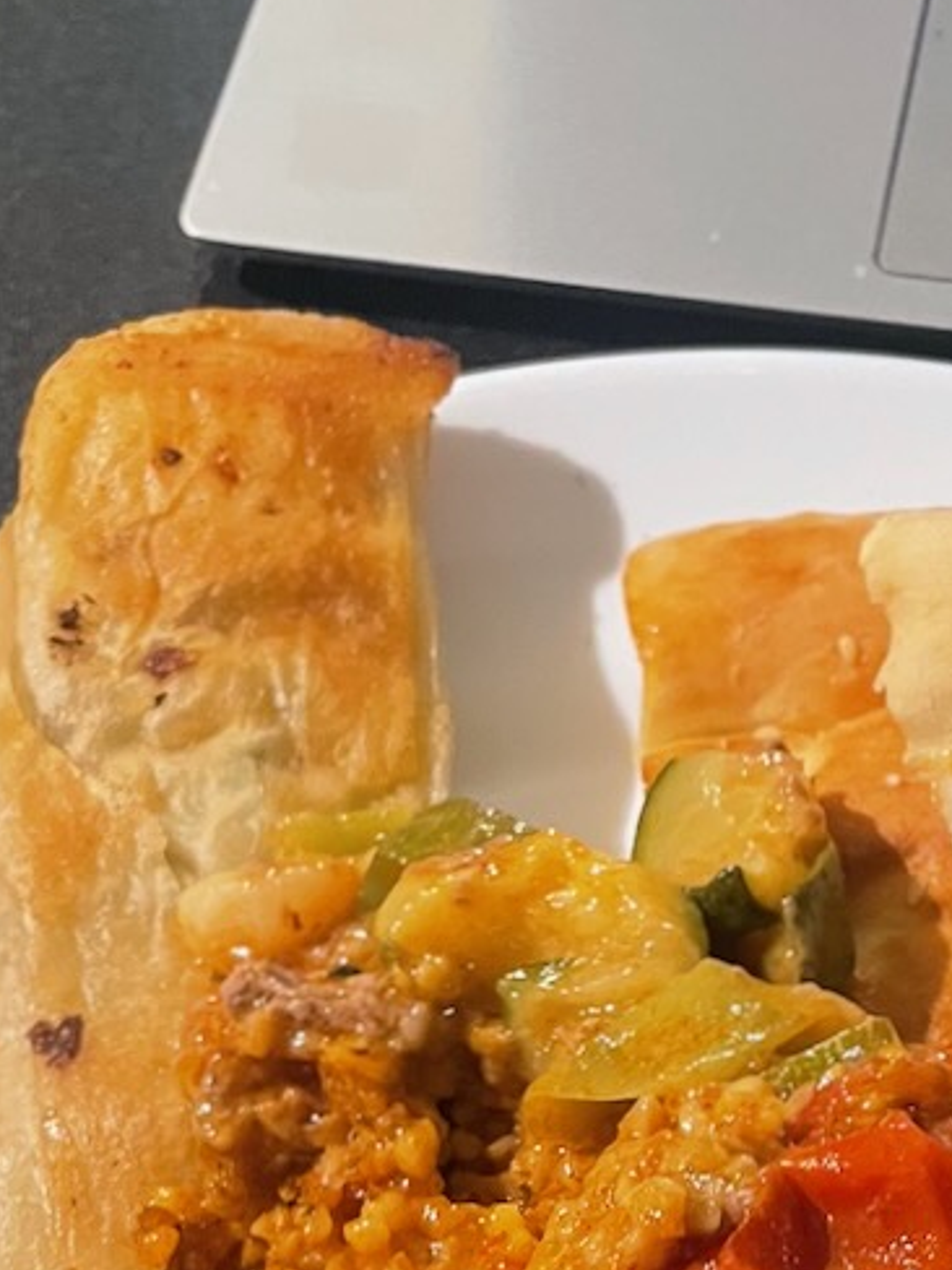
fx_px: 2347
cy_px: 1478
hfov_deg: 22.6
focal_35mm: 64
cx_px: 767
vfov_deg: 27.1
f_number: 1.6
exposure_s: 1/50
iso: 400
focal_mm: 4.2
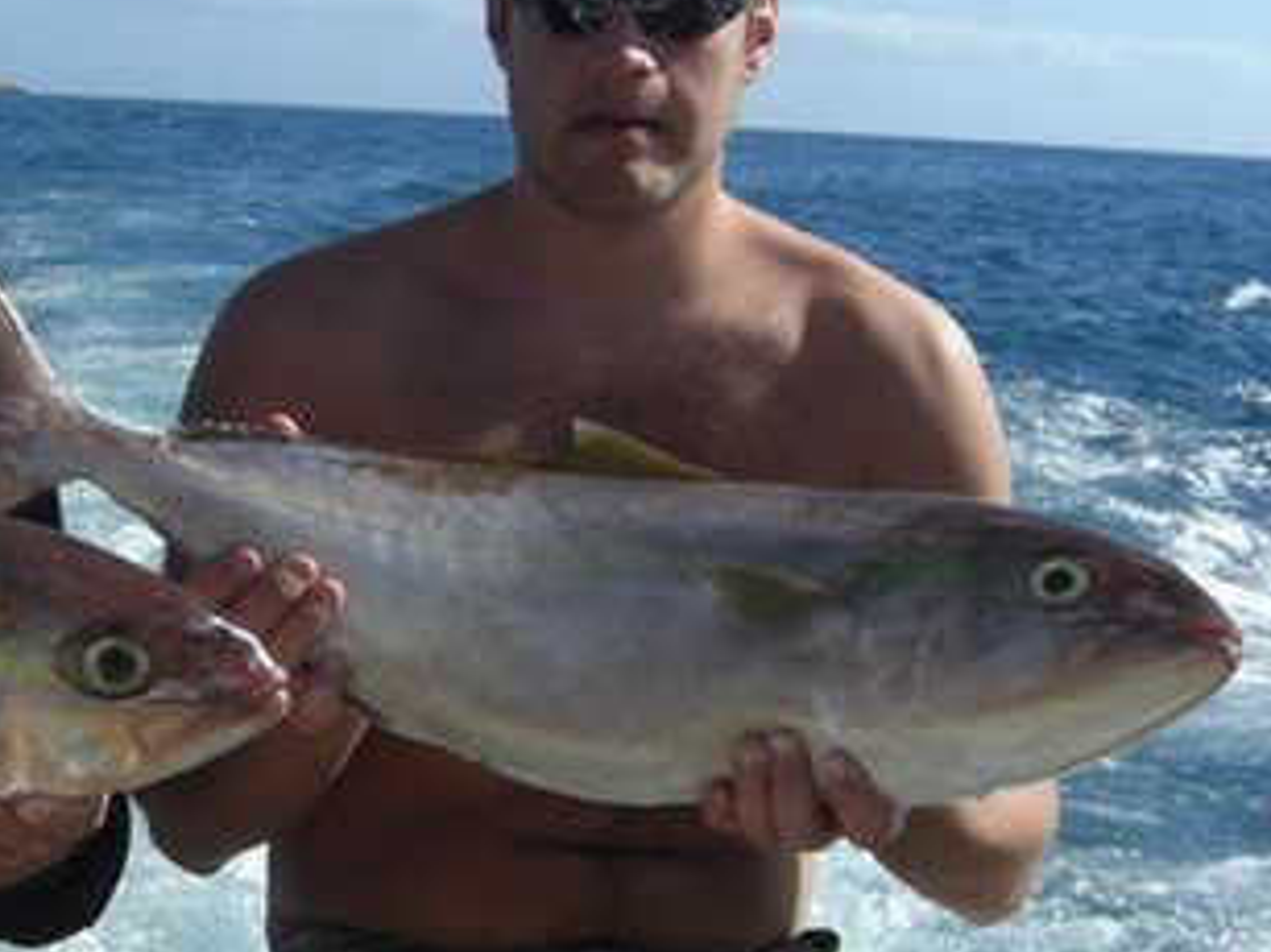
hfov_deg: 24.4
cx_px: 161
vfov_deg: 18.9
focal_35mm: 78
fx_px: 2863
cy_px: 579
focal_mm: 7.9
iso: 80
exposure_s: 1/200
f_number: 8
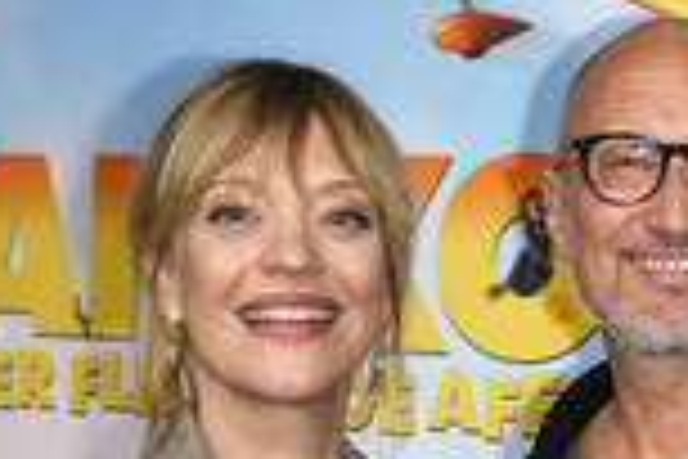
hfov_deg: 15.4
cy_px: 306
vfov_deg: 10.8
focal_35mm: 127
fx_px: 2427
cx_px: 879
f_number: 5.6
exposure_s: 1/200
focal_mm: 43
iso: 640
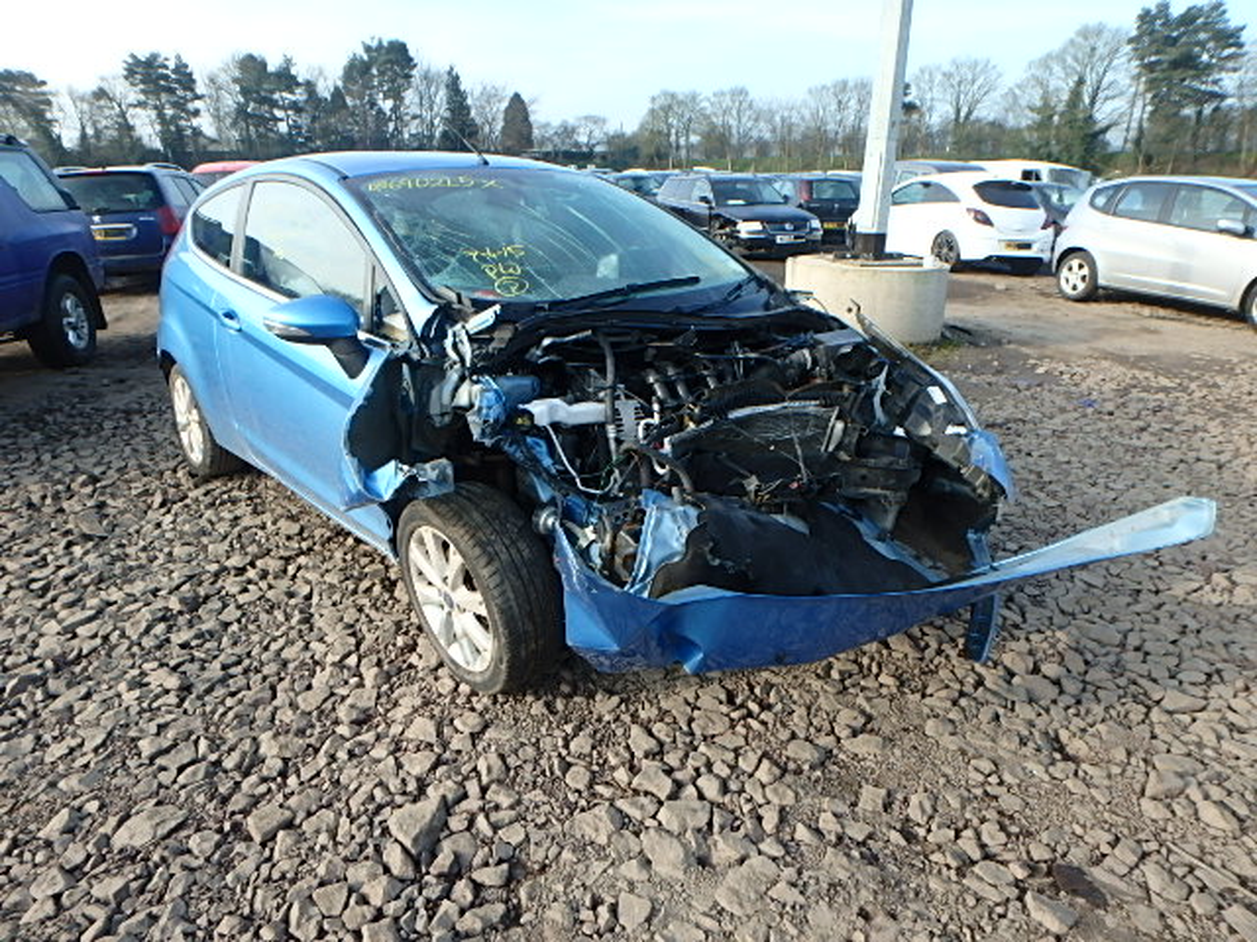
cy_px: 471
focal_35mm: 21
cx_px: 628
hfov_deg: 79.0
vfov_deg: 63.4
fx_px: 763
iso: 125
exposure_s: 1/250
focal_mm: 3.7
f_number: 3.5
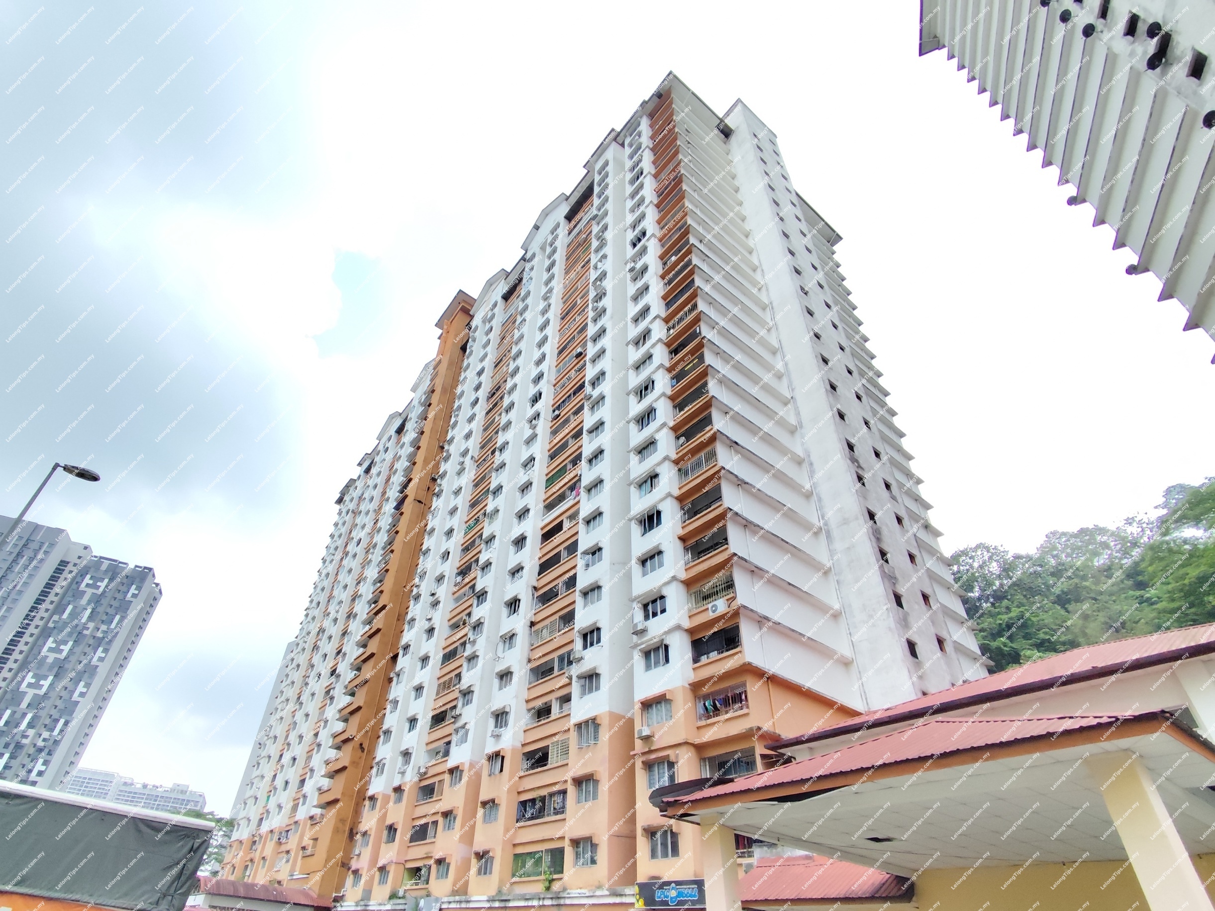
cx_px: 608
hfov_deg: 94.5
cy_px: 456
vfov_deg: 78.1
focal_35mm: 16
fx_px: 562
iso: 50
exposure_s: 1/775
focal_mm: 1.65
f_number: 2.2
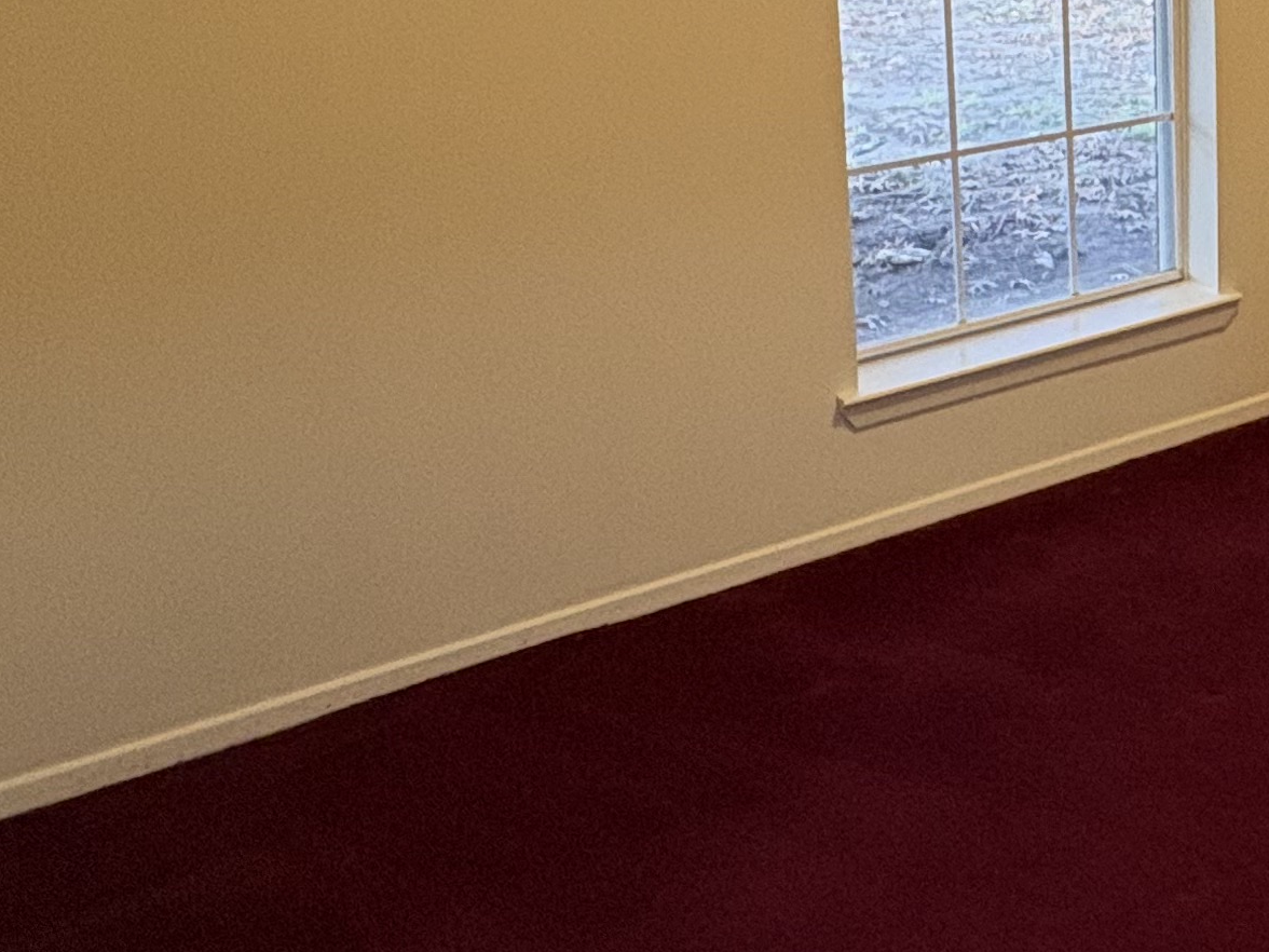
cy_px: -3
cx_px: 1445
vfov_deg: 28.4
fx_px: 1760
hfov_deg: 33.7
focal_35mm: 48
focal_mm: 2.22
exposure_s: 1/60
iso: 320
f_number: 2.2
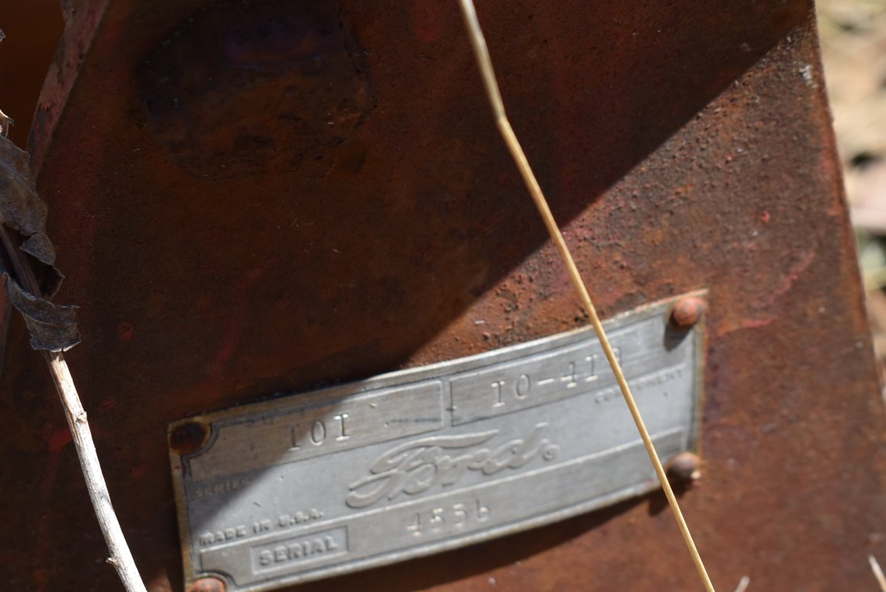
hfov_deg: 16.5
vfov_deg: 11.1
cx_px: 430
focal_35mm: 124
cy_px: 433
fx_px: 3048
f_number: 8
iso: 180
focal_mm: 55
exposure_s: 1/250
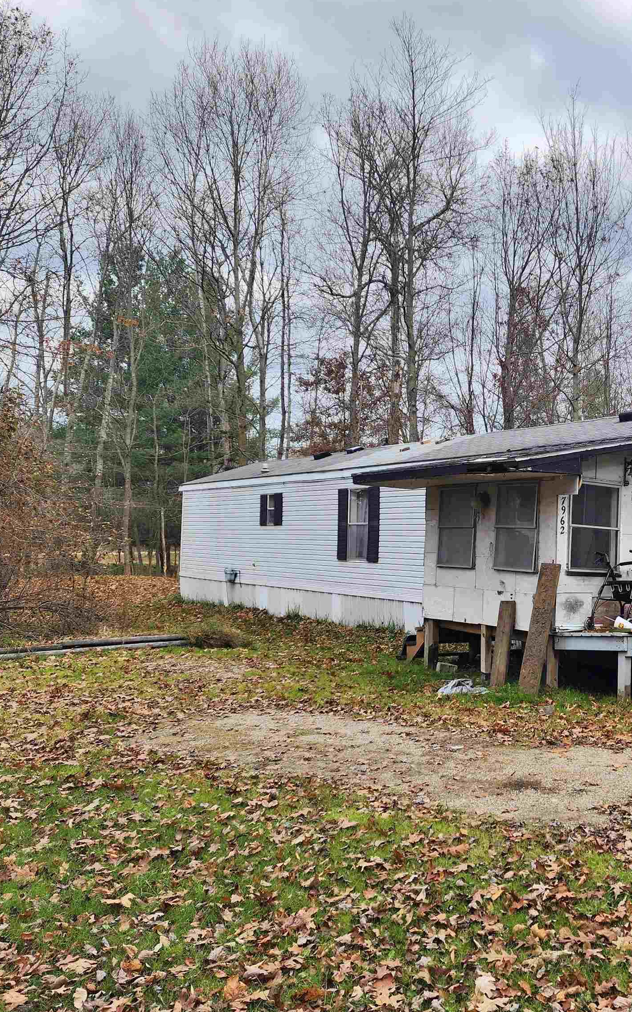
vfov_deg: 58.2
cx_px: 545
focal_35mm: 33
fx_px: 910
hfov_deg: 36.4
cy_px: 501
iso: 12
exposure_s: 1/302
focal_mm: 6.4
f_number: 1.8
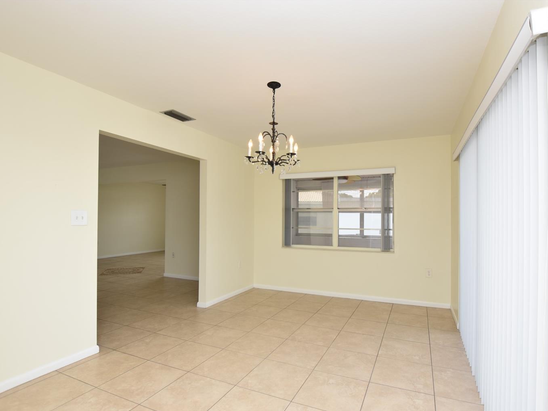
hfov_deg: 90.8
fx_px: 269
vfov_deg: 74.7
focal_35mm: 17
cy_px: 214
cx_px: 297
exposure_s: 1/125
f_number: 5.6
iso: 200
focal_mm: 10
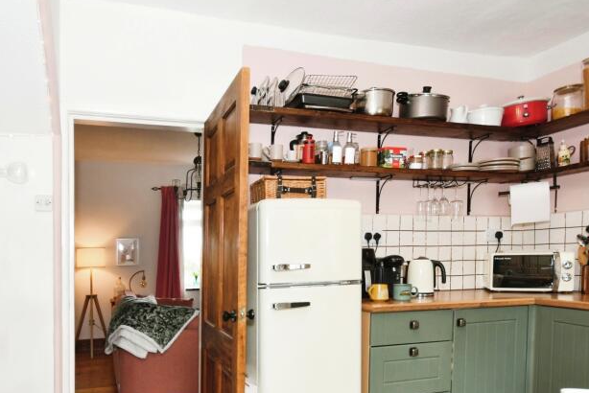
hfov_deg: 70.6
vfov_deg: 50.2
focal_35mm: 25
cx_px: 228
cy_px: 270
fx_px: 409
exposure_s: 1/30
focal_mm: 10
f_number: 8
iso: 400
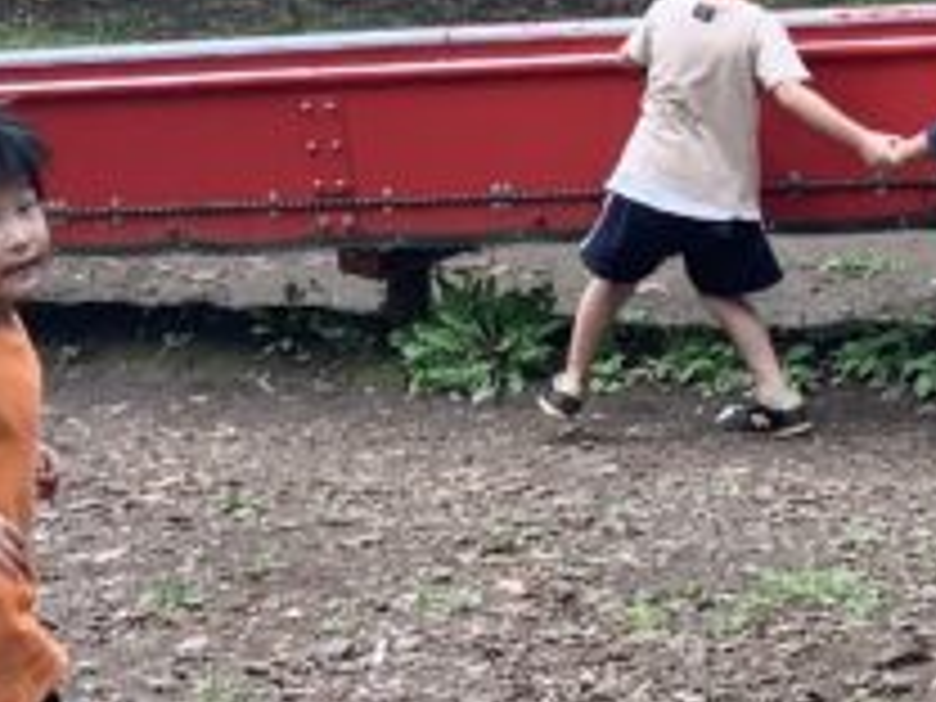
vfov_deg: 5.8
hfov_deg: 7.7
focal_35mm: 256
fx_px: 6922
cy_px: 279
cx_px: 846
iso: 20
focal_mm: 6
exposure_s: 1/122
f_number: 2.4
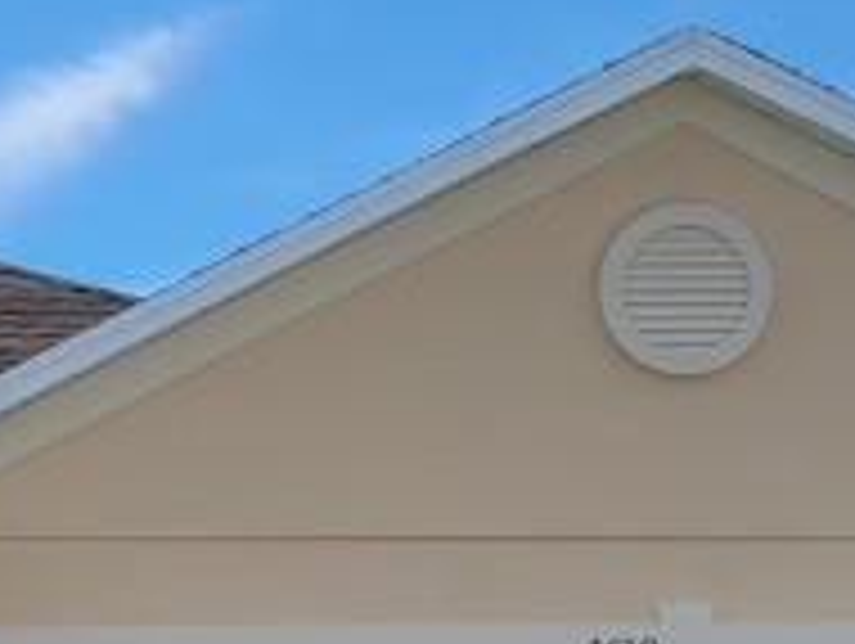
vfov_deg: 10.4
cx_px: -189
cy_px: 842
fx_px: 3462
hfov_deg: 13.7
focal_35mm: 140
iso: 40
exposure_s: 1/3109
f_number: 1.8
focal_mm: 5.4
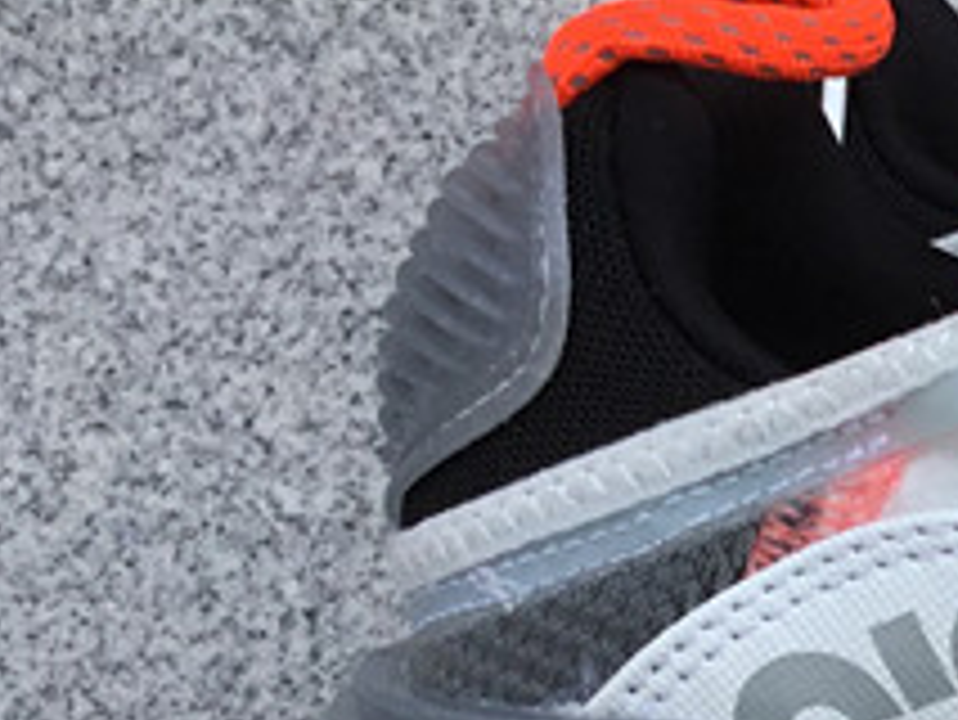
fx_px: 3627
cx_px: 1574
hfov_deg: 13.8
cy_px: 934
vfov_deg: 11.1
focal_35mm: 131
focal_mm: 3.3
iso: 25
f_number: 2.4
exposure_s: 1/586
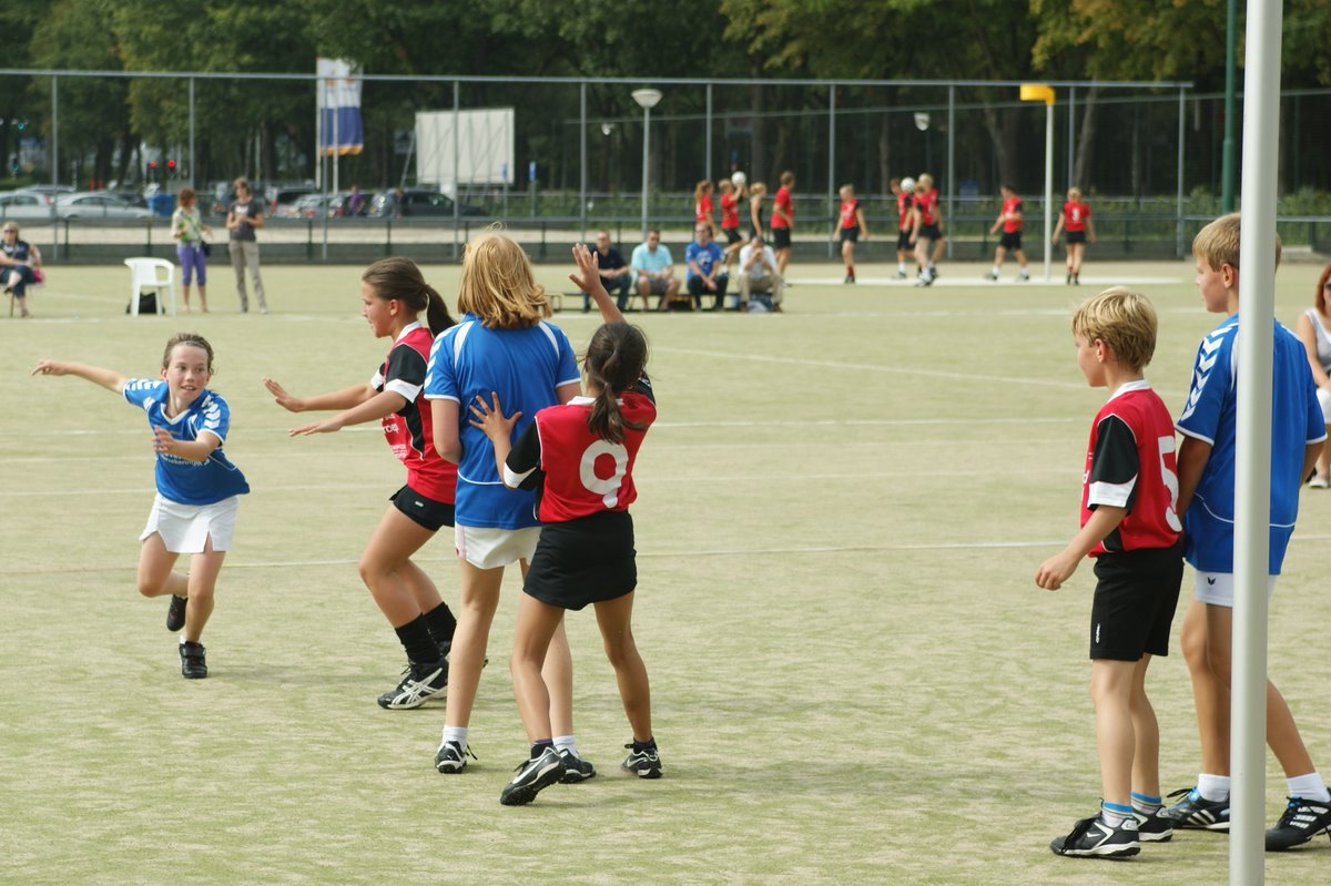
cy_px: 443
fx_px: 3880
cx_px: 666
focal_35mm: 105
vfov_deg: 13.0
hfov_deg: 19.5
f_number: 5.6
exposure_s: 1/320
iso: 100
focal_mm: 70
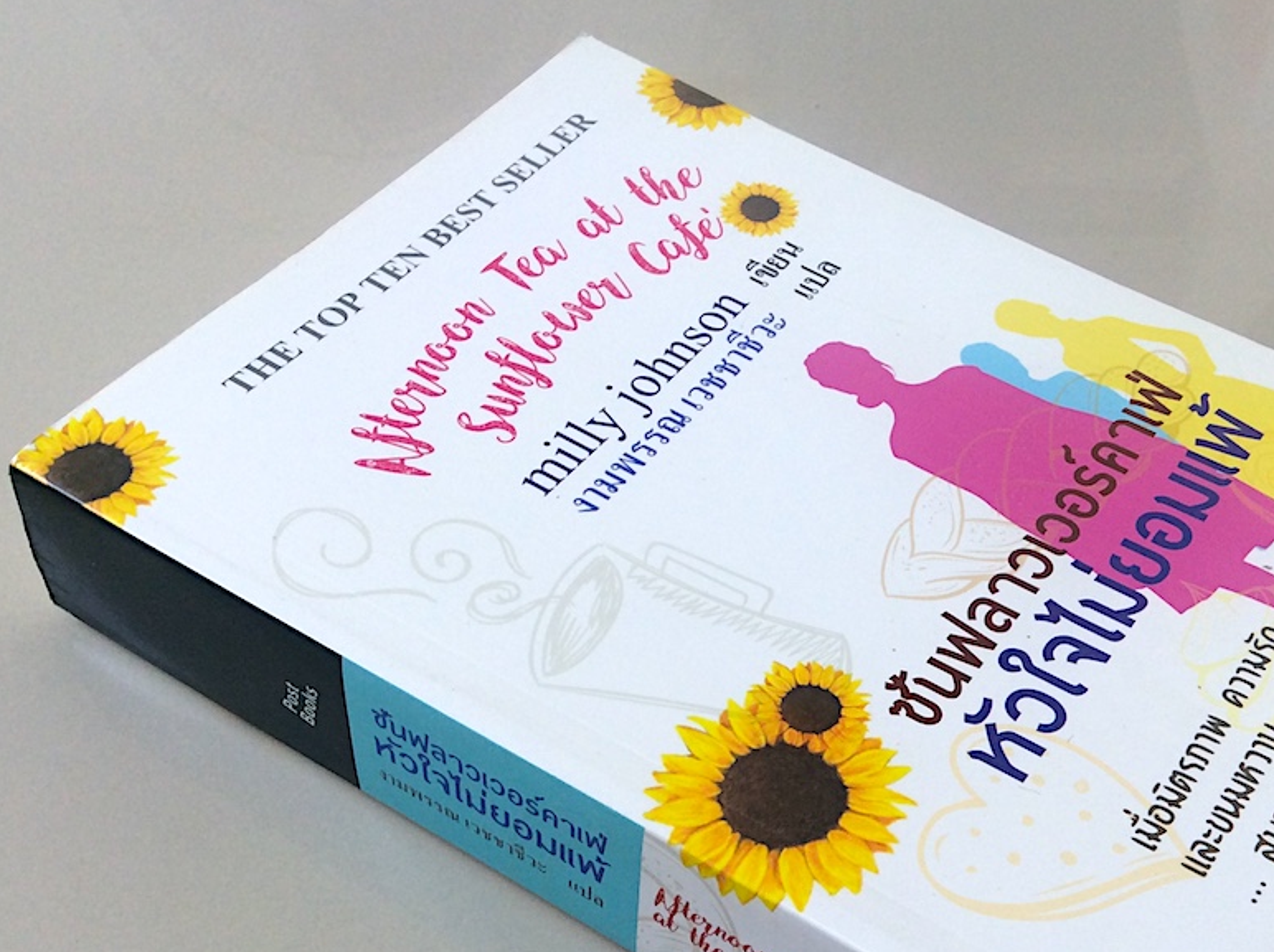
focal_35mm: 47
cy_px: 667
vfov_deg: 30.5
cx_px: 814
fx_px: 1728
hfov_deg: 40.1
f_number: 2.4
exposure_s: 1/157
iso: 32
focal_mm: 3.3
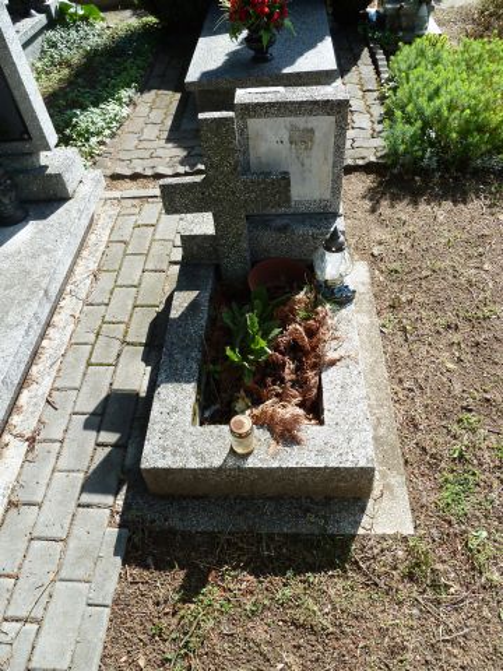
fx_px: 484
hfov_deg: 54.9
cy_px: 336
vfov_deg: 69.4
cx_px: 252
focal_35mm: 25
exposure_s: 1/250
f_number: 4
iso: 80
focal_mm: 4.1
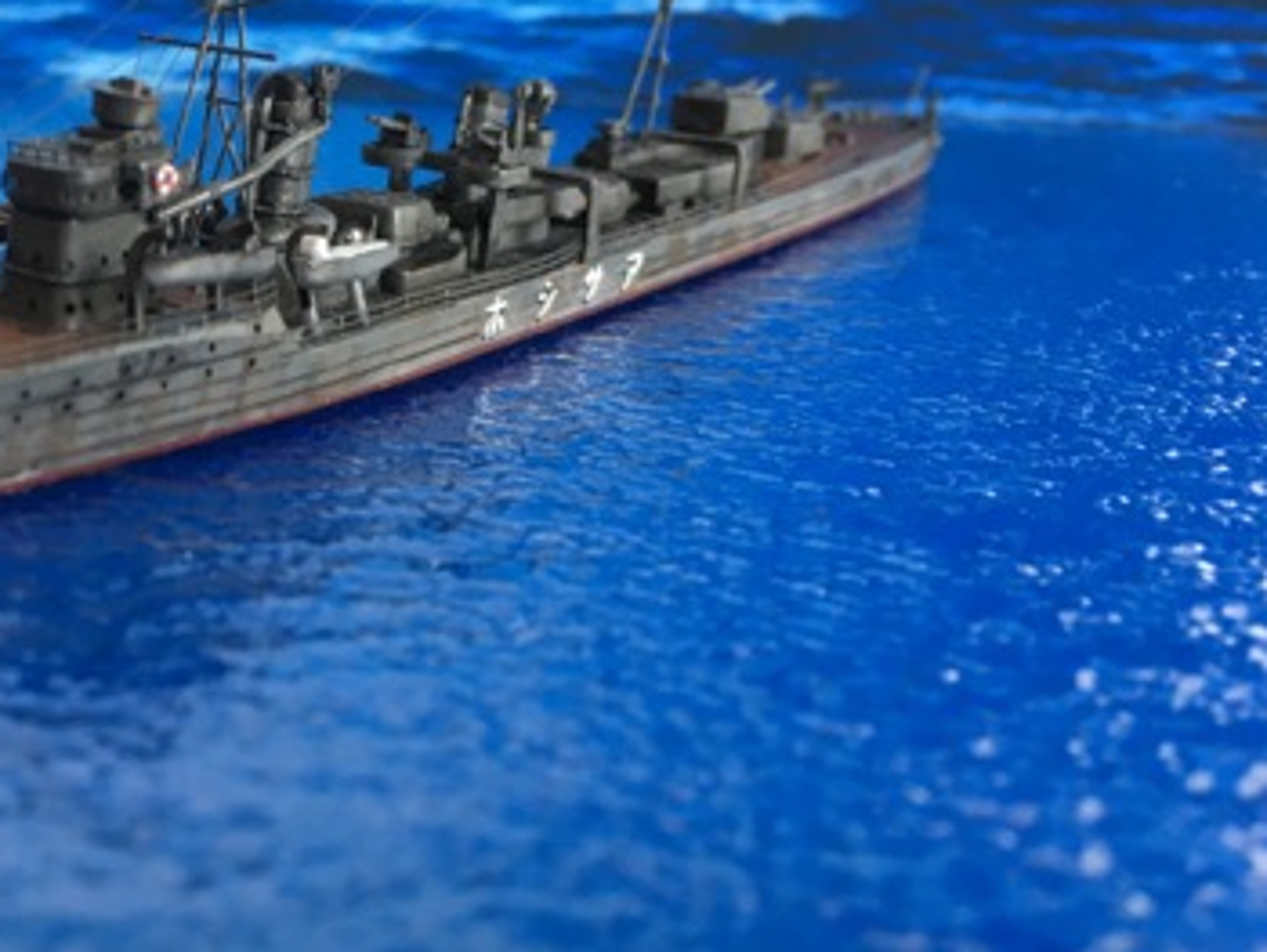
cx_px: 138
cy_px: 492
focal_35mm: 53
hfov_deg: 34.2
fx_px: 1941
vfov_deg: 27.6
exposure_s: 1/30
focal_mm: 4.15
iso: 64
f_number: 2.2
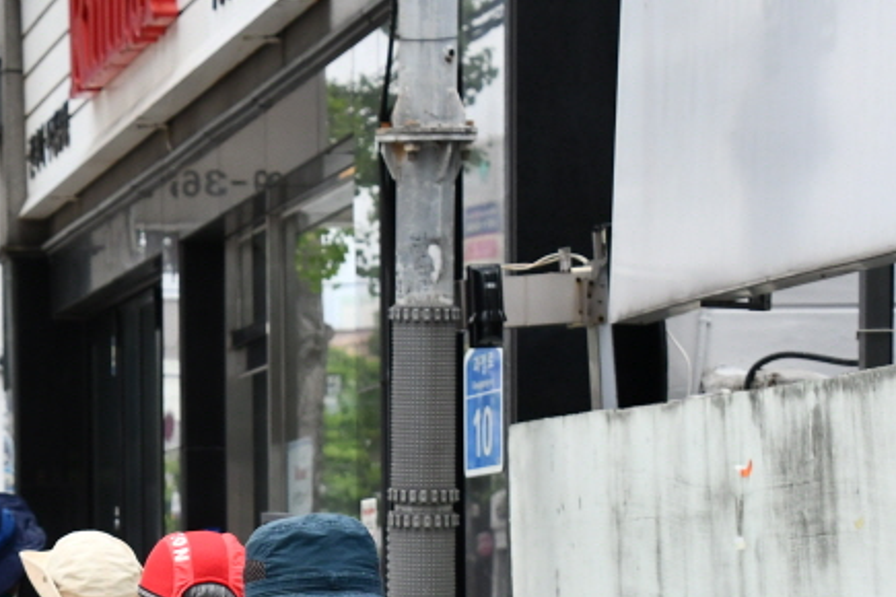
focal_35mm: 187
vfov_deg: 7.3
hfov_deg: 10.9
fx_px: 4654
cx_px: 126
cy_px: 667
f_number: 9
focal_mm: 52
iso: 800
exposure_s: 1/500
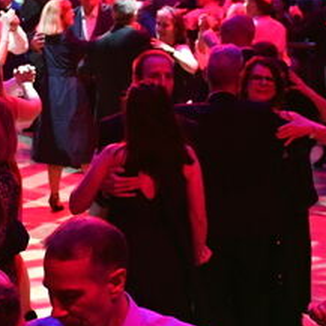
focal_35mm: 169
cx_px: 90
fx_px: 1801
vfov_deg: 10.3
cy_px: 294
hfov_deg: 10.3
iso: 2000
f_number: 2.8
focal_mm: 24
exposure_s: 1/200
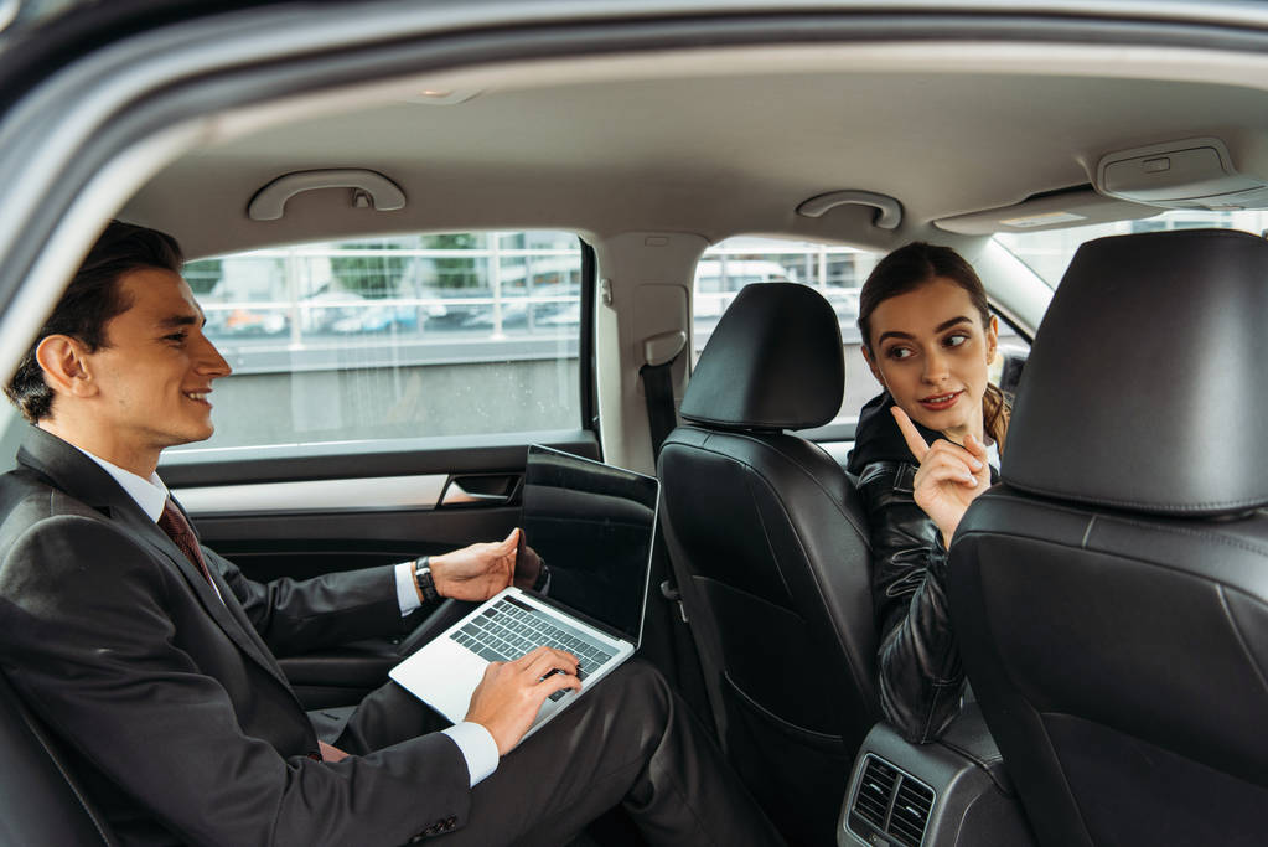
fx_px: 1198
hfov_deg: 55.8
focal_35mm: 34
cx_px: 634
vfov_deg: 38.9
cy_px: 424
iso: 500
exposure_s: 1/160
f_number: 4
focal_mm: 34
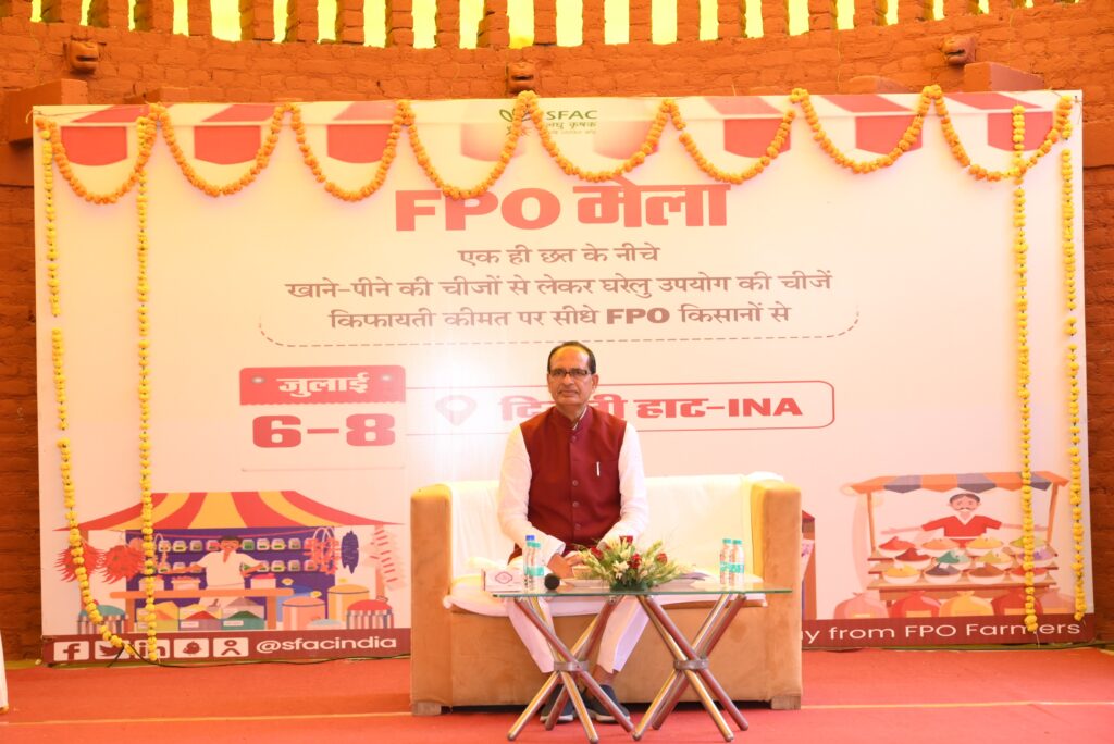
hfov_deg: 28.8
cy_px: 372
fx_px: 2167
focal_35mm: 70
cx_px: 557
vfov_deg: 19.5
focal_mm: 70
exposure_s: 1/125
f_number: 6.3
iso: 800
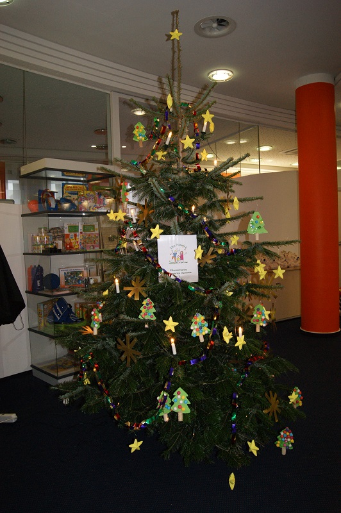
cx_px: 170
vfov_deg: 67.4
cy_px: 256
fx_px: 384
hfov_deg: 47.9
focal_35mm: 27
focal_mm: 18
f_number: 5.6
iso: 400
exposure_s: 1/60
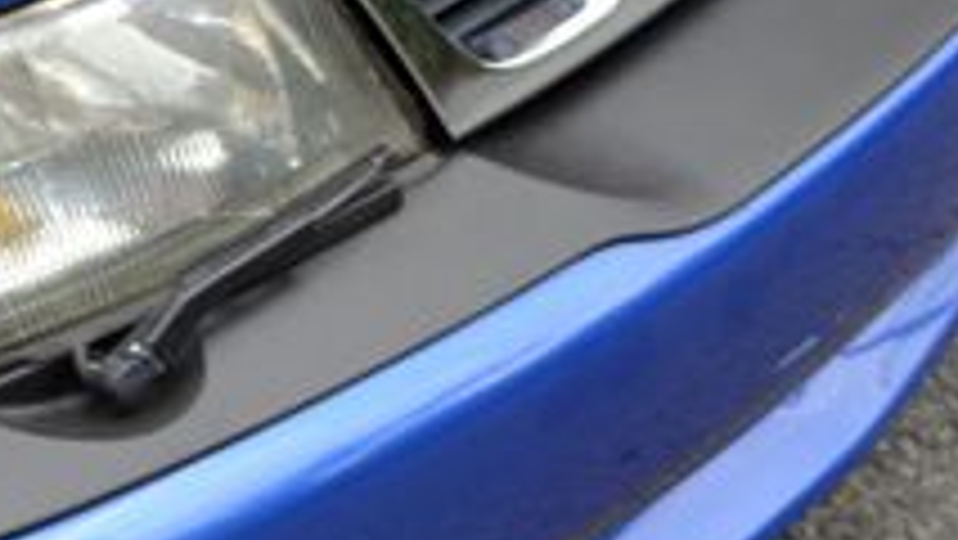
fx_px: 3354
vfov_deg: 9.2
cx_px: -423
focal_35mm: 132
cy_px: 180
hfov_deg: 15.2
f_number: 4.5
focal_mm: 28
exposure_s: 1/200
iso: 100
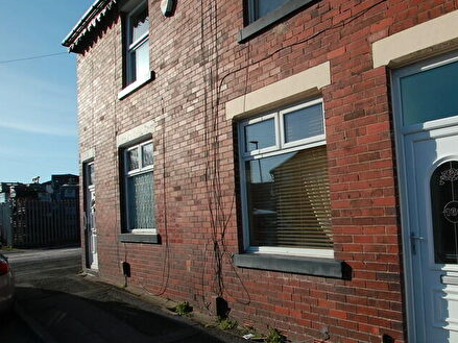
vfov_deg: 58.7
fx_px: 304
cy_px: 194
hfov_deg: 71.2
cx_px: 315
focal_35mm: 23
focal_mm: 10
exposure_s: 1/320
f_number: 9
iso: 200
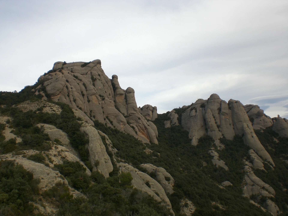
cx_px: 144
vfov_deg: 37.7
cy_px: 108
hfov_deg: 49.0
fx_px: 316
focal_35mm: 38
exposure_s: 1/320
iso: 50
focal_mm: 6.3
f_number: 4.4
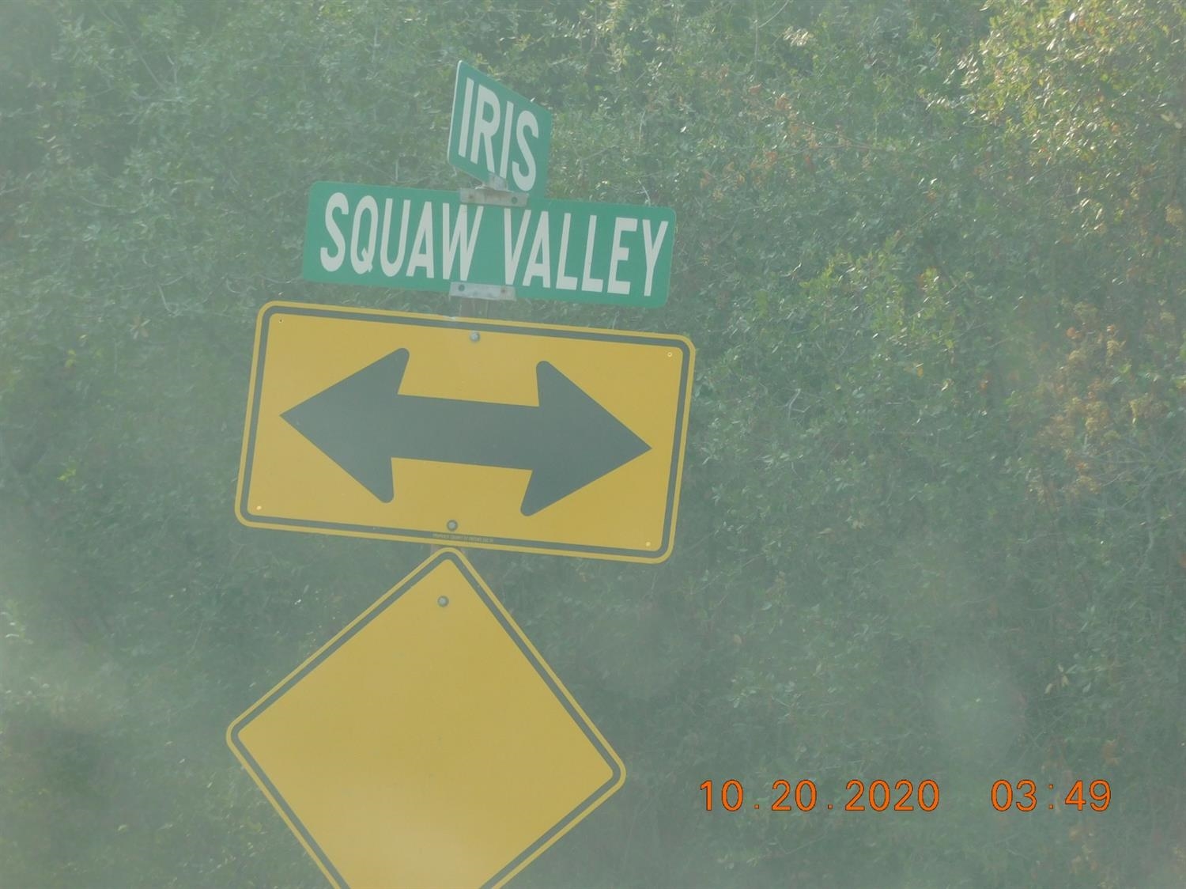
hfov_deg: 9.8
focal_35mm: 202
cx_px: 593
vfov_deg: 7.3
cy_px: 444
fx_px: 6919
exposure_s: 1/125
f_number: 5.4
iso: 125
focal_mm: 35.9
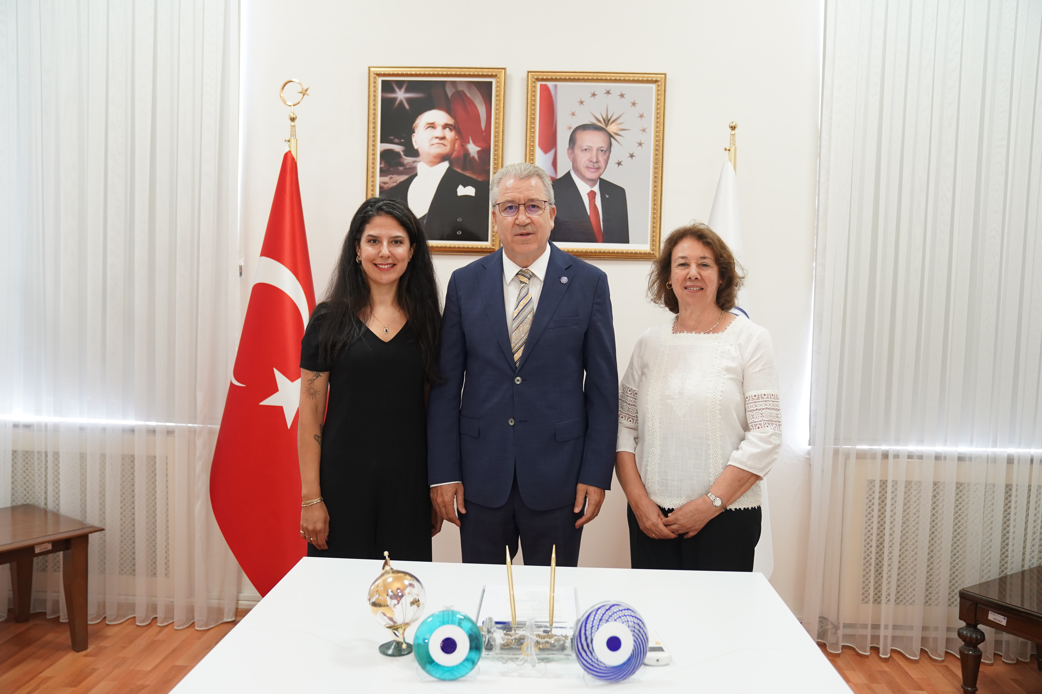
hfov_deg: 63.7
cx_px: 521
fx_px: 839
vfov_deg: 45.0
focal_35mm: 29
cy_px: 347
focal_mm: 29
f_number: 3.2
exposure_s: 1/125
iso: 1600
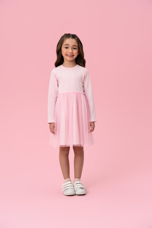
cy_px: 114
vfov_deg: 27.7
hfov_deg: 18.7
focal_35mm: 73
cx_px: 76
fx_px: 462
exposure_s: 1/125
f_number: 6.3
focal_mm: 73
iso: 100
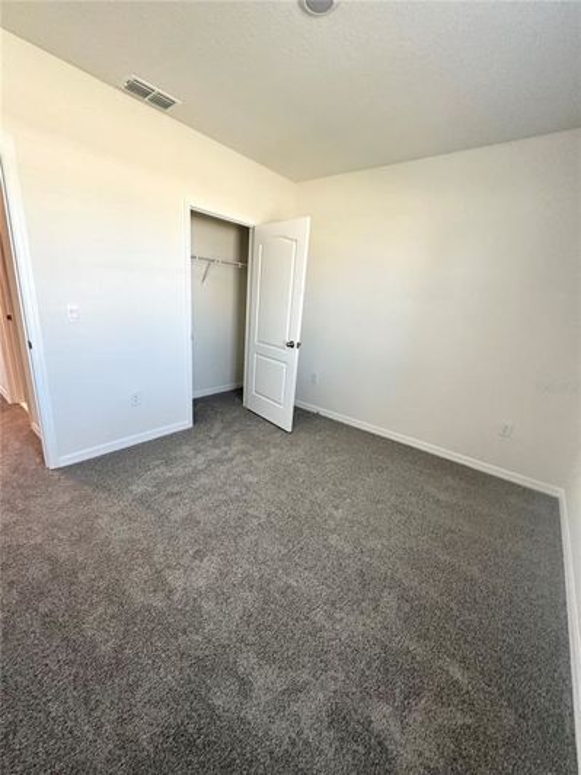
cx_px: 290
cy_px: 388
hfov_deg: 85.7
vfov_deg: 102.1
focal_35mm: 14
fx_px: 313
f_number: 2.2
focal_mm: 2.22
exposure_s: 1/120
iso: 400
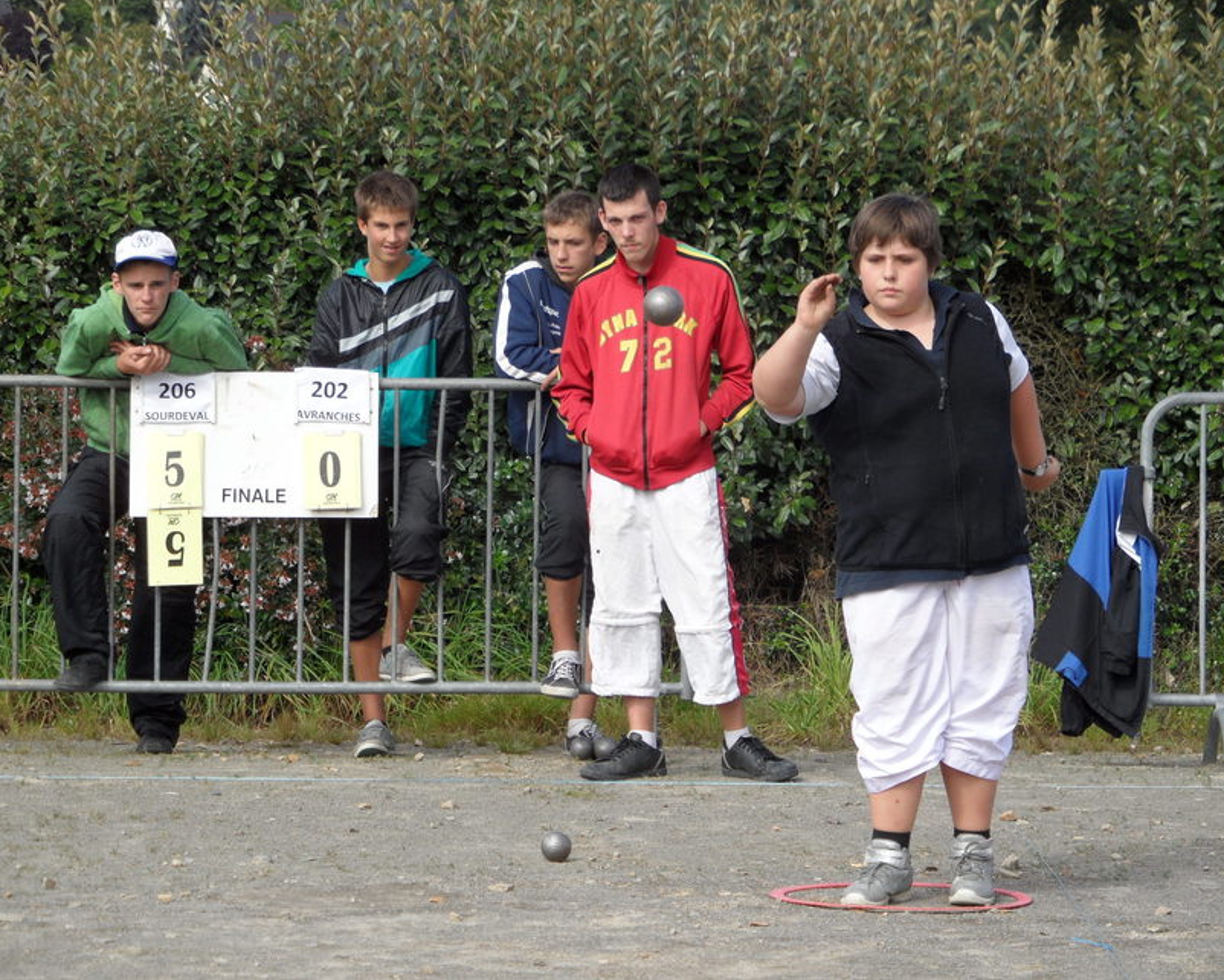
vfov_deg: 9.8
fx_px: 5689
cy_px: 489
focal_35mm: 157
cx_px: 607
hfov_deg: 12.3
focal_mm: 24.6
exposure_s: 1/250
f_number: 4.4
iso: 80
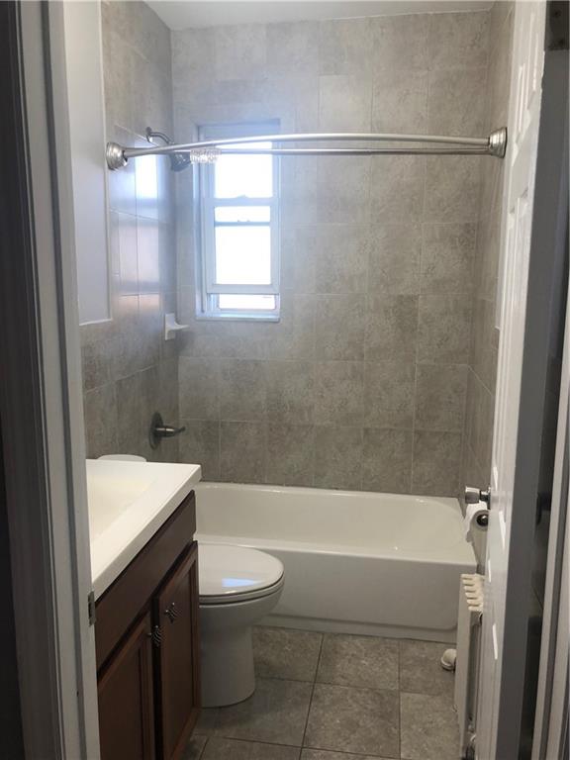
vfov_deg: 63.4
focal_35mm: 28
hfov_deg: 49.7
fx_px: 615
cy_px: 380
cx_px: 285
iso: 25
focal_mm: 4
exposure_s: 1/40
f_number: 1.8
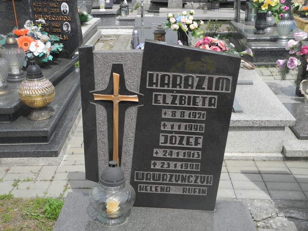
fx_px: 445
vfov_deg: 29.1
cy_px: 116
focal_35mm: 50
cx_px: 154
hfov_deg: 38.2
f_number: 3.5
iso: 100
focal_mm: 10.7
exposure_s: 1/800
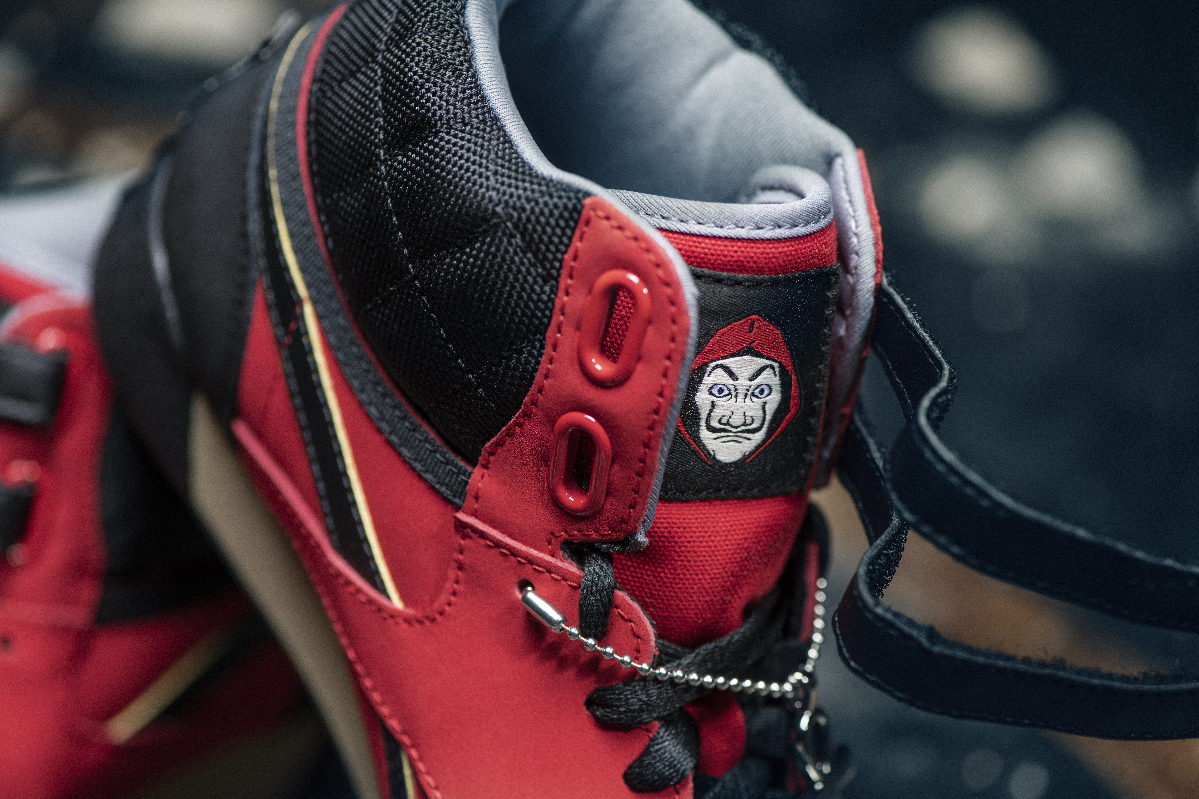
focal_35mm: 105
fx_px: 3497
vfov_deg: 13.0
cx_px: 600
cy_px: 400
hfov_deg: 19.5
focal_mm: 105
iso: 400
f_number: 5.6
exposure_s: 1/250
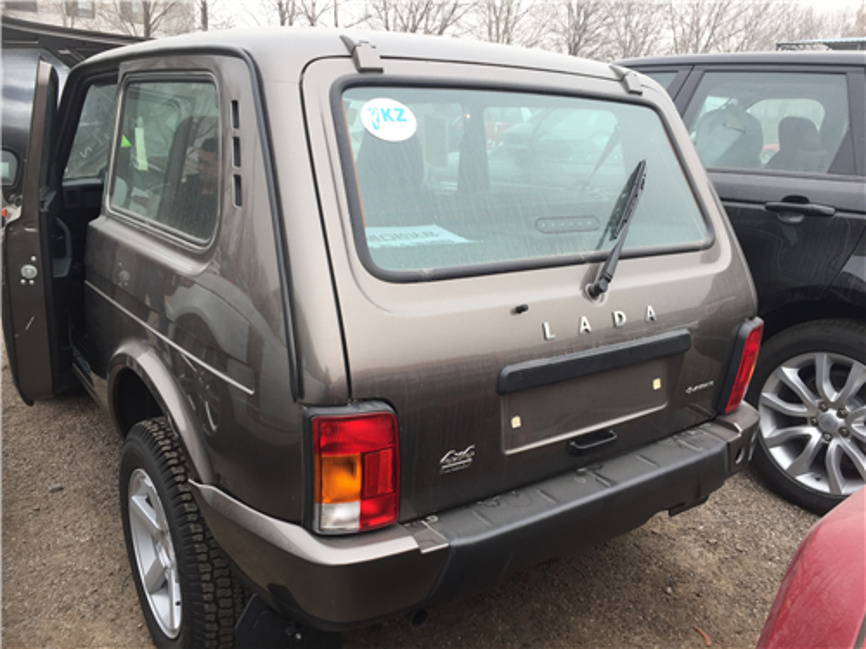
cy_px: 324
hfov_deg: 61.7
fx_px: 726
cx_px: 433
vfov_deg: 48.2
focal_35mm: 29
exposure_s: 1/177
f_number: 2.2
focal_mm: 4.15
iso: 32
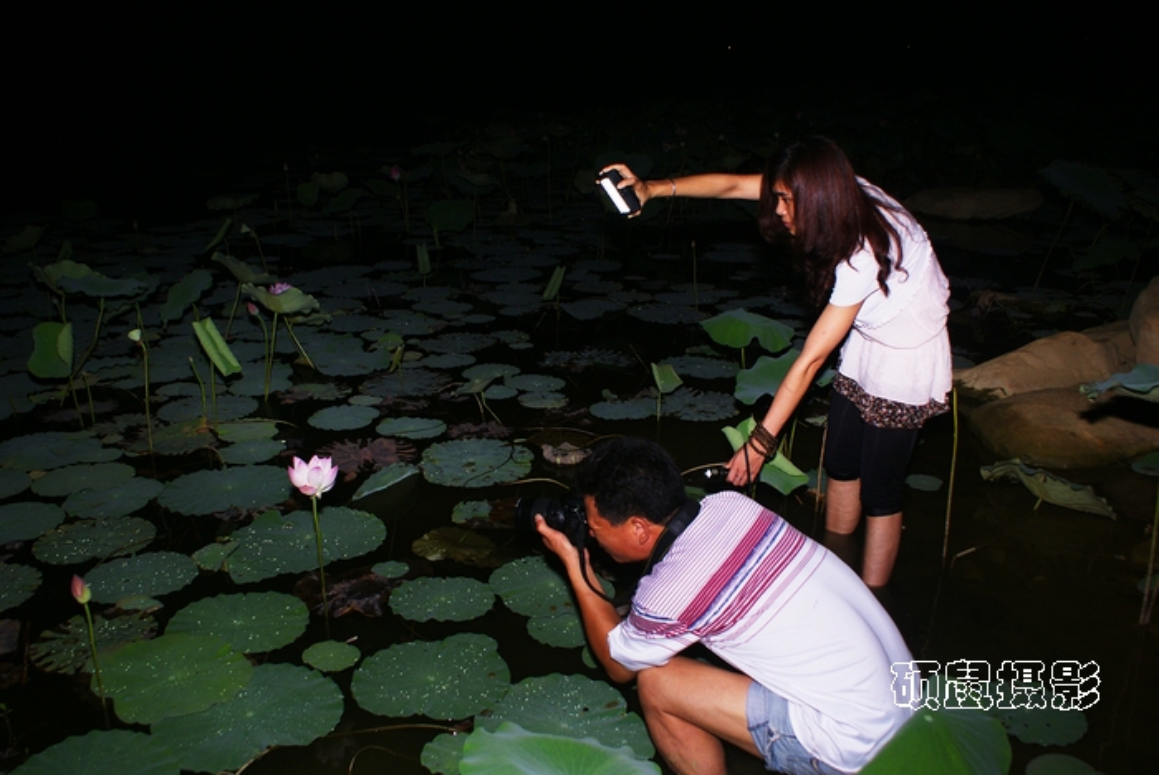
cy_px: 388
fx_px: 967
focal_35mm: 30
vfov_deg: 43.7
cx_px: 580
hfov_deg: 61.9
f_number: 4
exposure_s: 1/125
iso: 100
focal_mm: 20
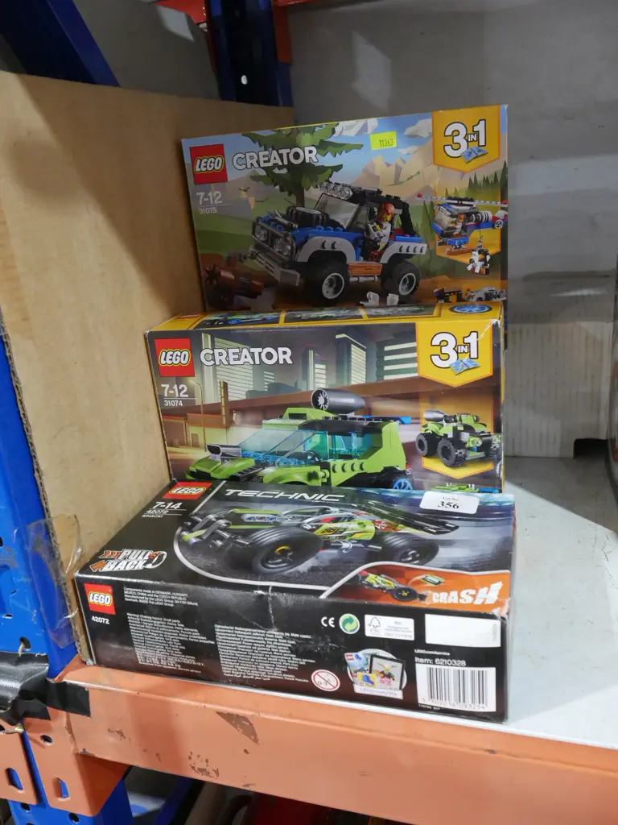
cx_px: 309
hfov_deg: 49.7
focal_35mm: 28
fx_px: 667
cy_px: 412
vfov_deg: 63.4
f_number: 5.6
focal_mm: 14
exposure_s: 1/60
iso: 3200
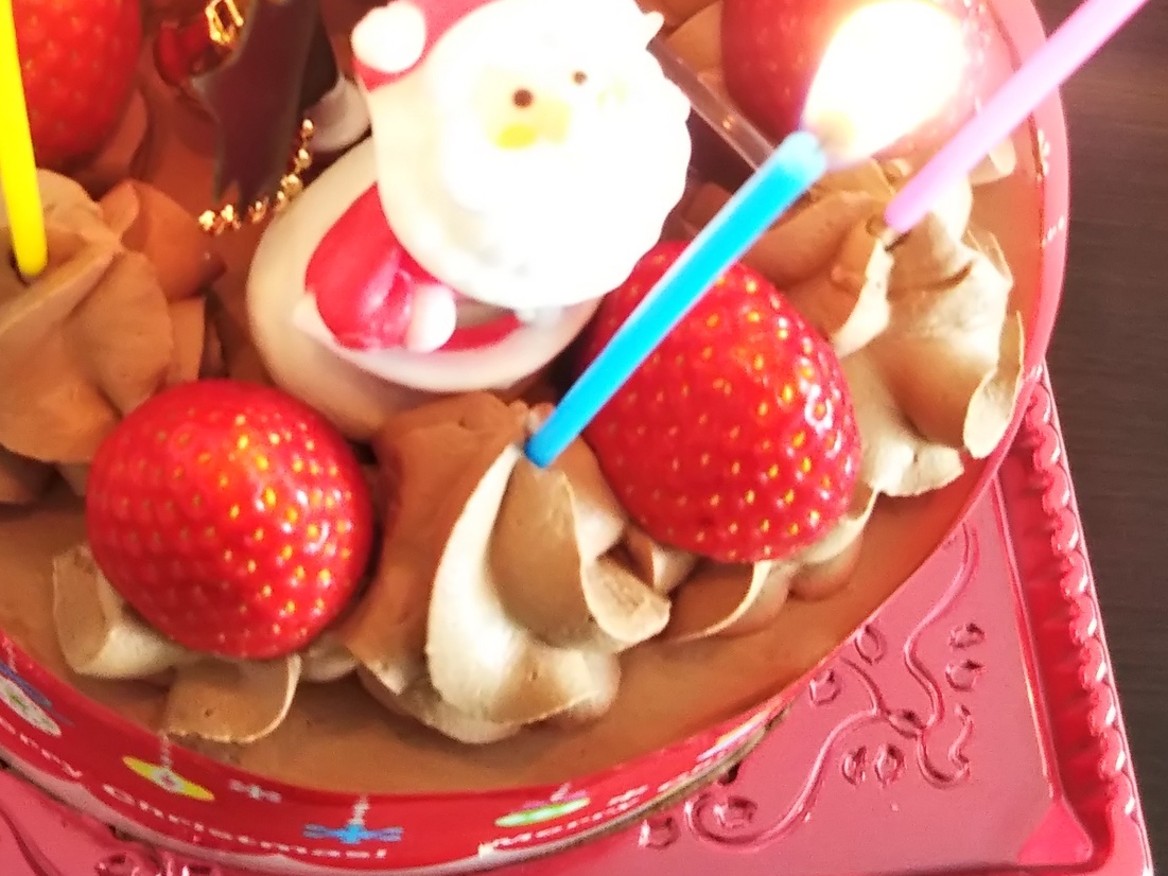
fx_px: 2295
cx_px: 474
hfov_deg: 28.5
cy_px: -14
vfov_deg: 20.9
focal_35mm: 68
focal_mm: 4
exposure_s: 1/30
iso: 80
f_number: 2.2
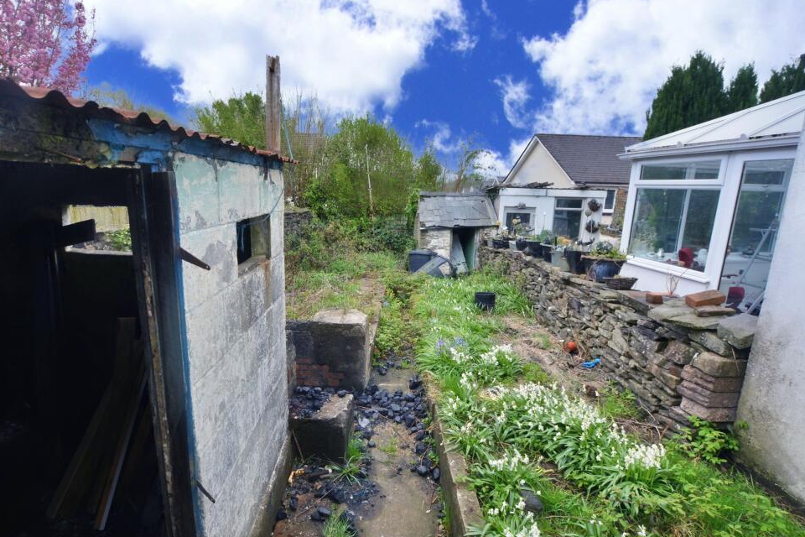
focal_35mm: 16
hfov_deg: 96.6
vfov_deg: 73.7
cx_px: 379
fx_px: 358
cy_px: 266
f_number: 7.1
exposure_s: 1/200
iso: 200
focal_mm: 10
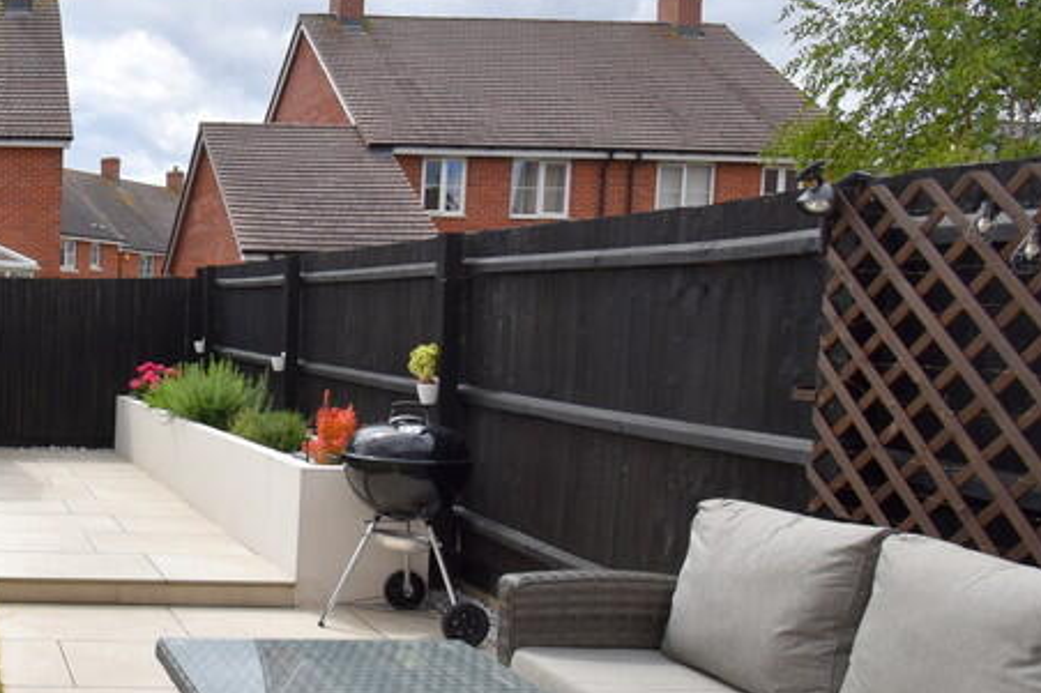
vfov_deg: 38.7
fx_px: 983
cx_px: -51
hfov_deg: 45.1
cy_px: 420
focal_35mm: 34
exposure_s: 1/320
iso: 100
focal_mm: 10
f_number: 8
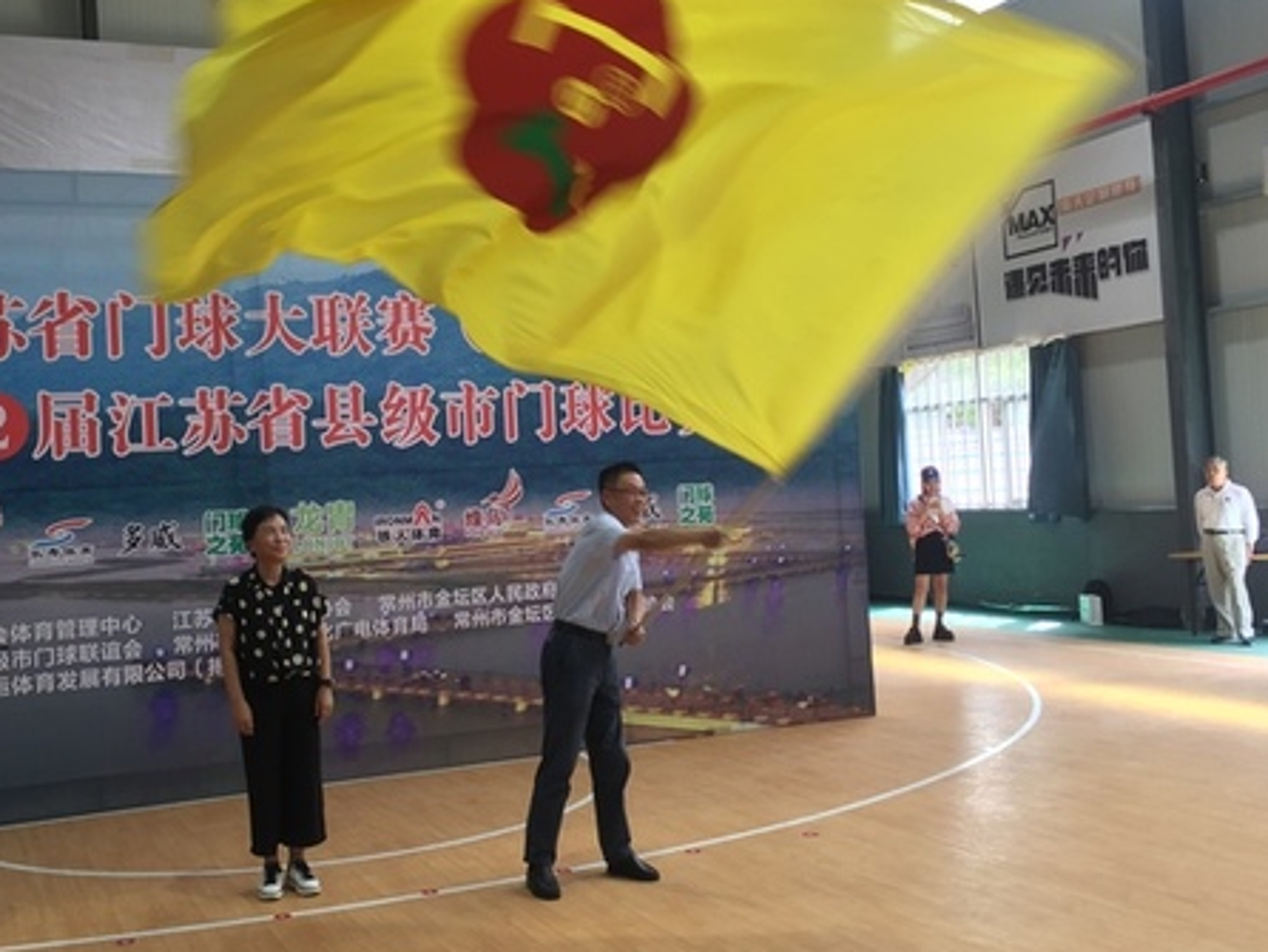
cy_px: 449
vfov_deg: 36.8
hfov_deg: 47.5
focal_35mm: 39
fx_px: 1429
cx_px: 500
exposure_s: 1/40
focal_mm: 4.15
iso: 32
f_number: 2.2
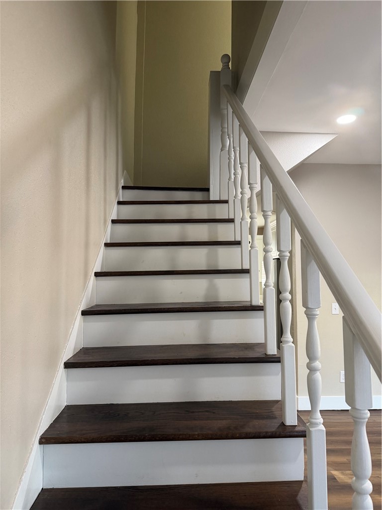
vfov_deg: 71.6
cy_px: 255
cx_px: 191
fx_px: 353
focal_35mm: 24
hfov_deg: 56.8
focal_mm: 6.76
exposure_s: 1/60
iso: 200
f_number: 1.78
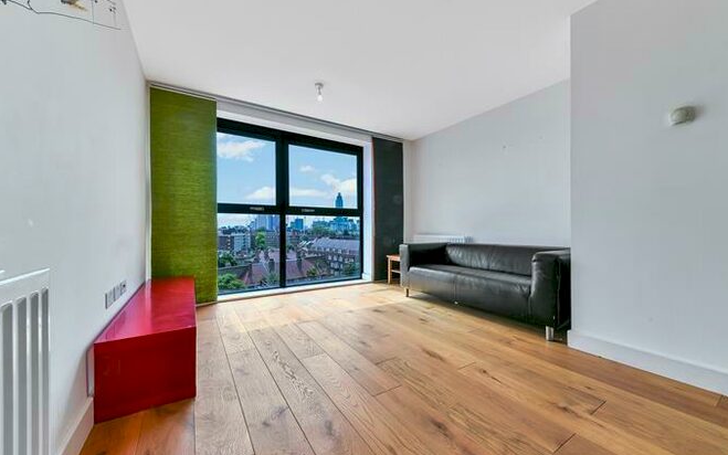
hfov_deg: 109.4
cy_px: 238
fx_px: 258
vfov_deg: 82.8
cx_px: 366
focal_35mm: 13
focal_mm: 12
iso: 400
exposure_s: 1/80
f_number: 16
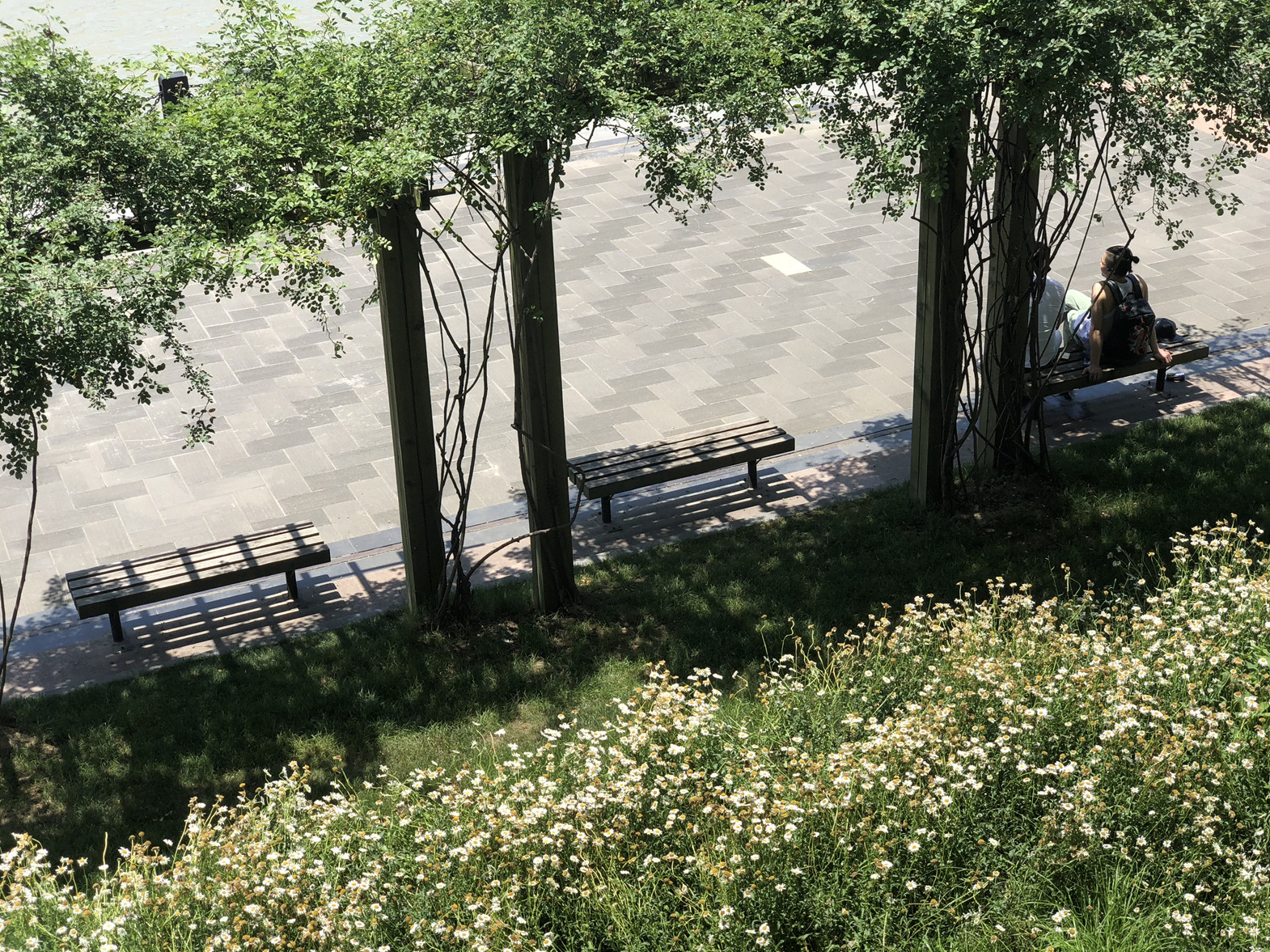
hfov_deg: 36.2
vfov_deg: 27.5
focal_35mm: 53
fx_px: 1944
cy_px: 484
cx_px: 646
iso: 16
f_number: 2.4
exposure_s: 1/527
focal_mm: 6
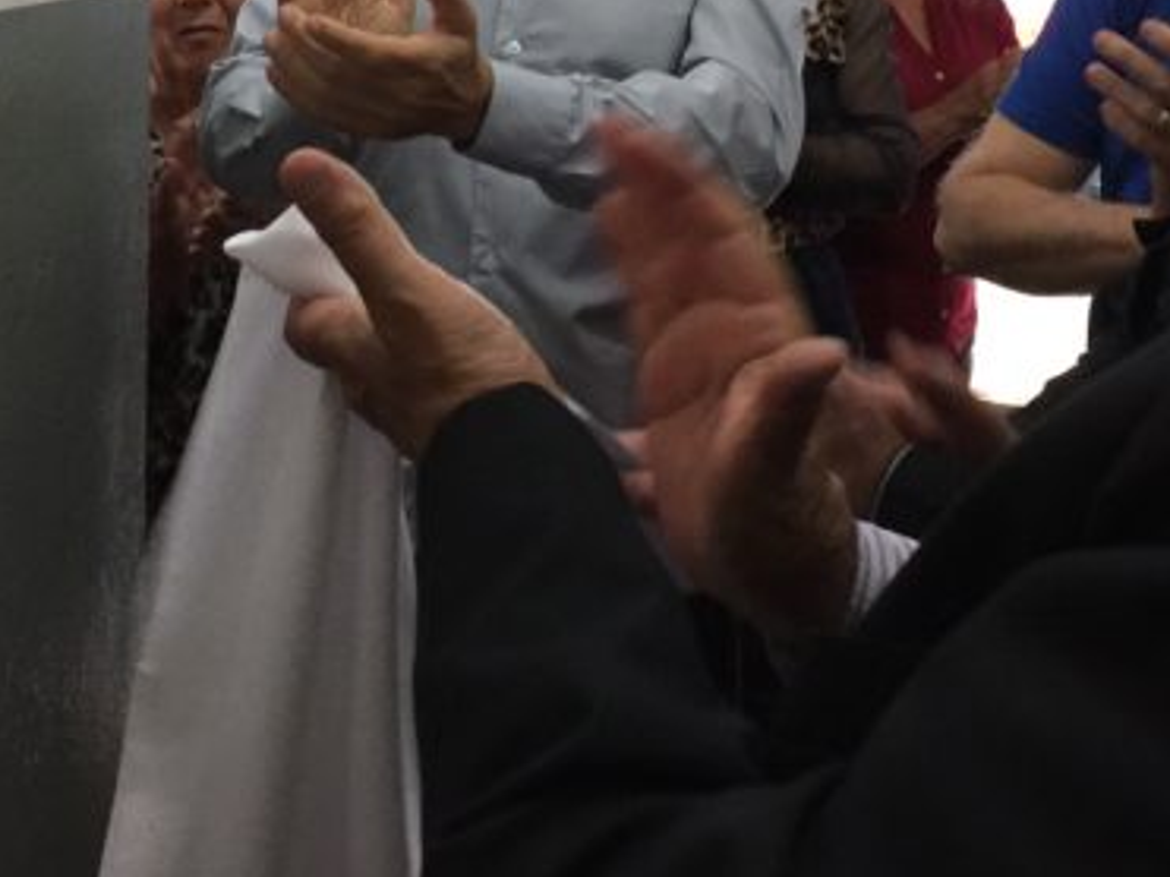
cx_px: 517
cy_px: -19
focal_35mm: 60
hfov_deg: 32.2
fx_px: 2027
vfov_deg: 23.3
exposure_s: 1/15
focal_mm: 4.15
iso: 100
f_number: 2.2
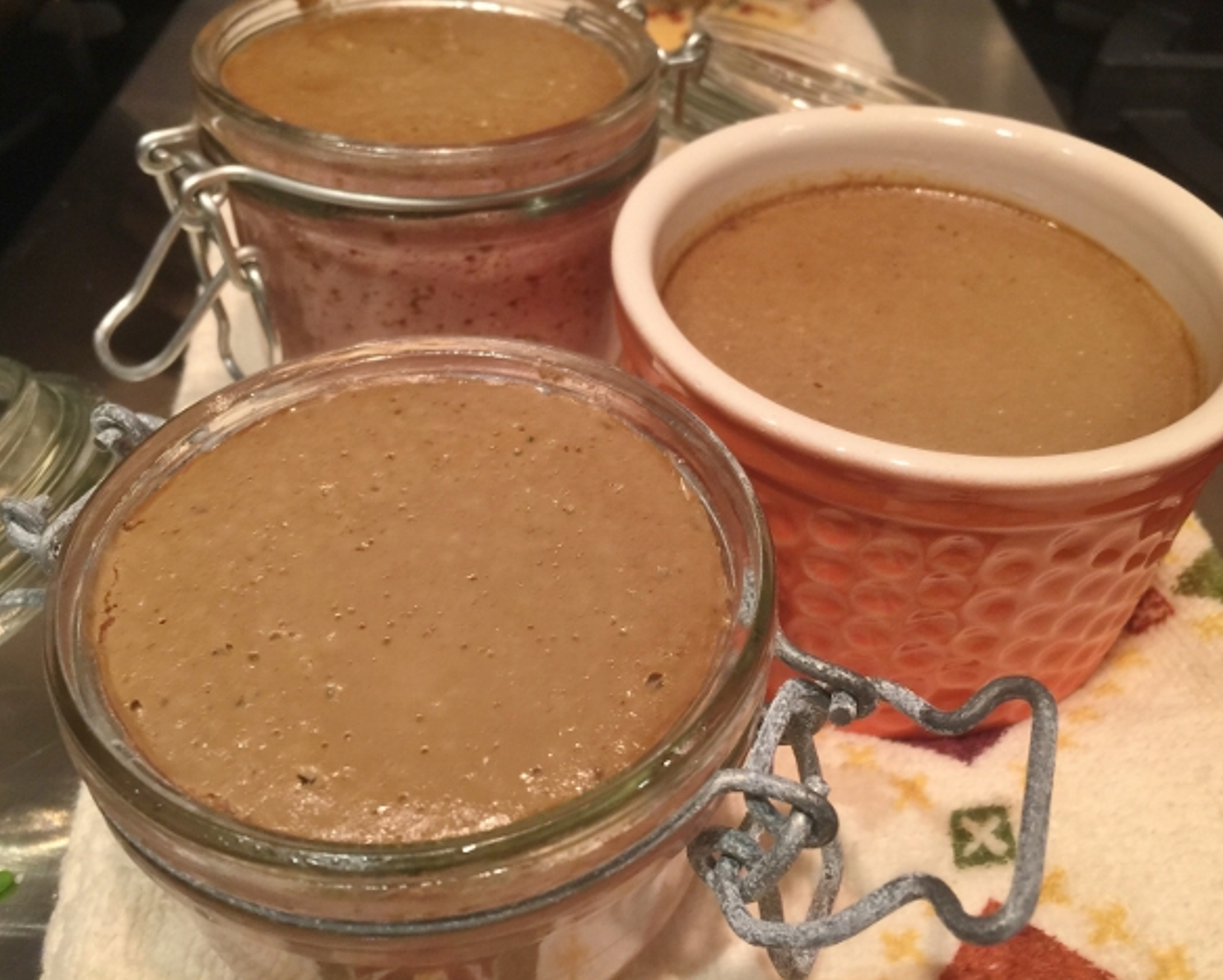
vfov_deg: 47.2
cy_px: 486
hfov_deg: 57.1
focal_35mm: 31
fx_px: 1123
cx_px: 612
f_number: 2.2
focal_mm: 4.15
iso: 64
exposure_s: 1/15
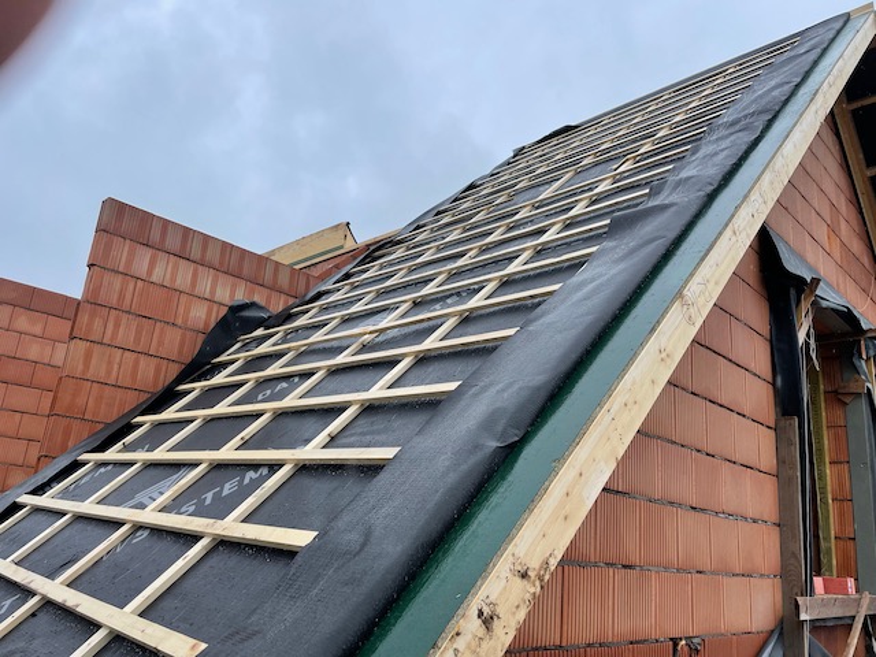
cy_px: 328
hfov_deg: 67.3
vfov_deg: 53.1
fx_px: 658
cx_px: 438
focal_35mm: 26
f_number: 1.6
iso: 32
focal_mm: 4.2
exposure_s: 1/831
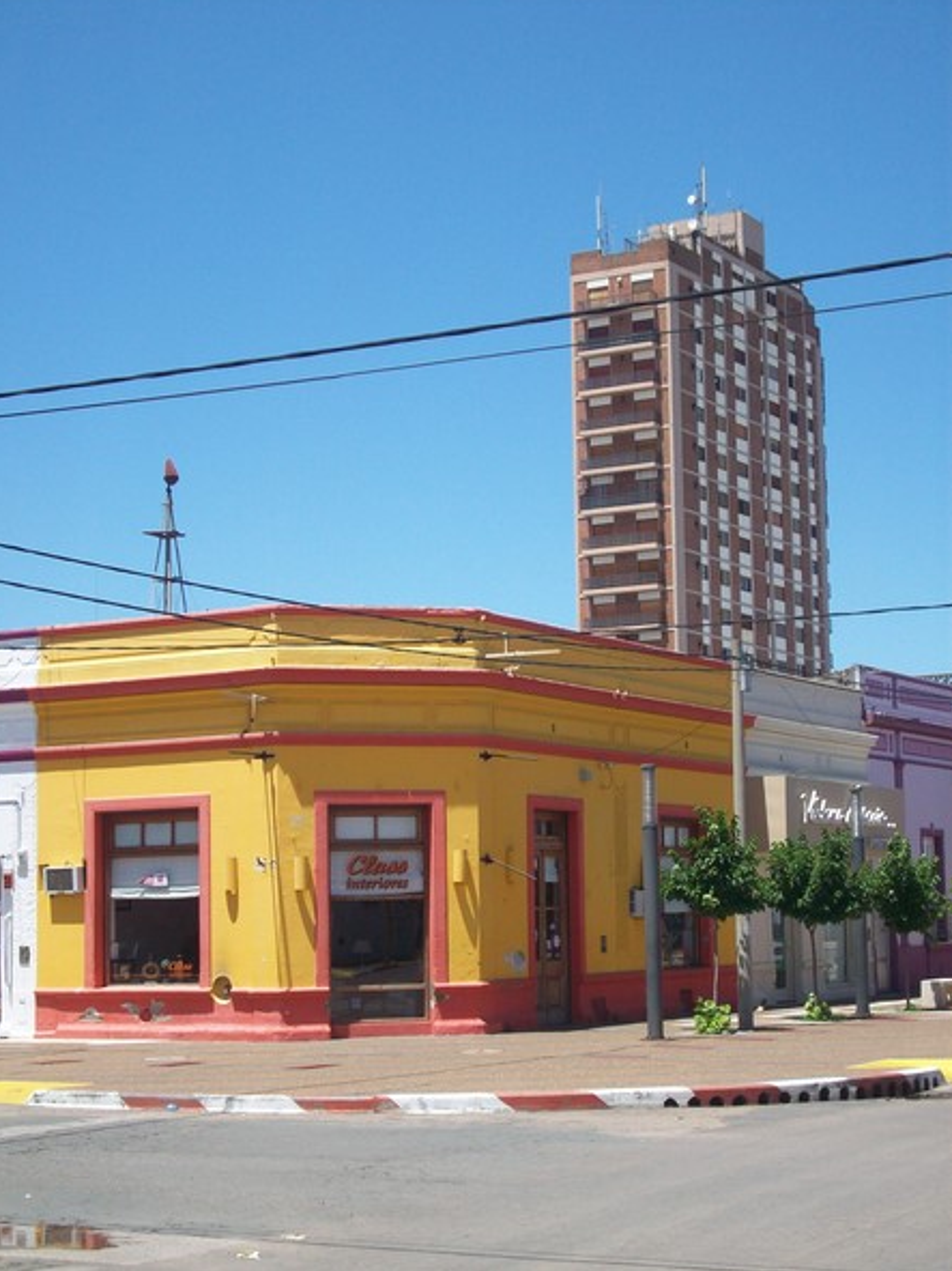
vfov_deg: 29.8
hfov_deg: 22.6
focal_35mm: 65
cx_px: 471
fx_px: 2384
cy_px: 634
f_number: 7.6
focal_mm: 10.7
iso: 80
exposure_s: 1/194
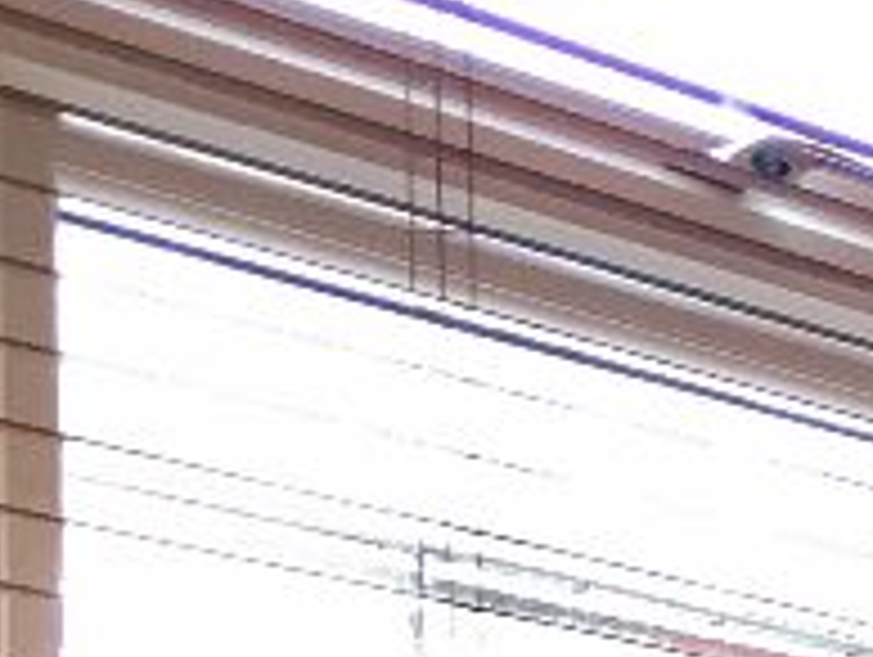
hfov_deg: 8.9
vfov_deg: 7.5
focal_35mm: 179
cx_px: 2660
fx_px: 4520
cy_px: 1872
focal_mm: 4.15
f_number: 2.2
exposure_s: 1/33
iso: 40
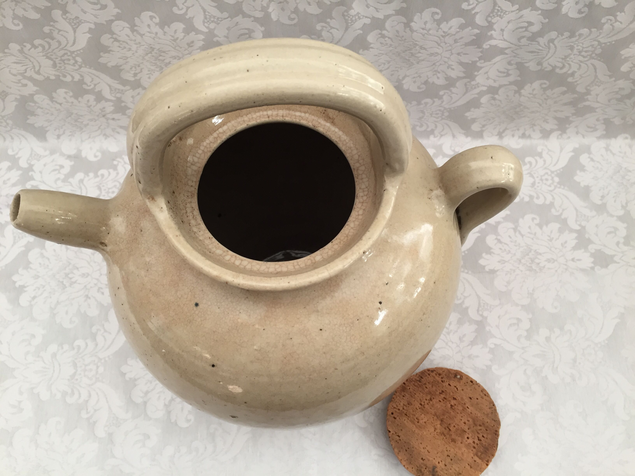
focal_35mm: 29
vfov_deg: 48.2
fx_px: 532
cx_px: 318
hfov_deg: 61.7
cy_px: 238
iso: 80
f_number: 2.2
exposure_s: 1/33
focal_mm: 4.15
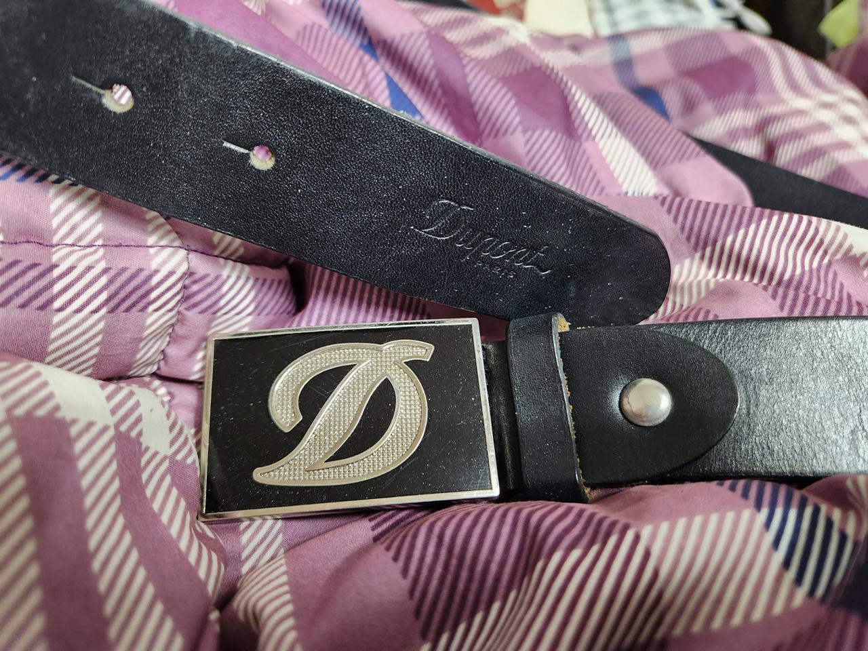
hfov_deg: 73.9
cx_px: 434
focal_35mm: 23
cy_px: 326
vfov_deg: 58.9
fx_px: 577
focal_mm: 5.4
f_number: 1.8
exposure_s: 1/60
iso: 640
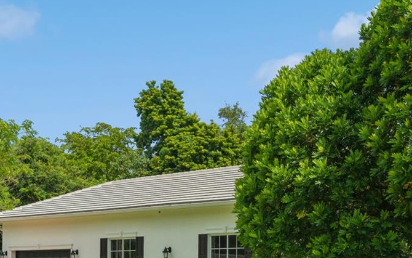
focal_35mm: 73
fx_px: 820
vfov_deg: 17.8
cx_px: 284
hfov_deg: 28.0
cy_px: 188
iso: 200
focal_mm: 30
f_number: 8
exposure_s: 1/500
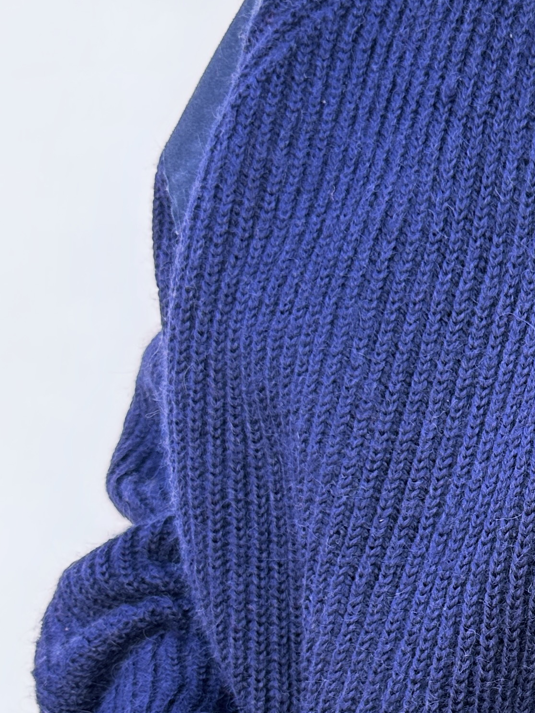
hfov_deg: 21.7
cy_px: 592
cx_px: 669
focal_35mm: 62
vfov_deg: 30.3
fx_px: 1278
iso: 80
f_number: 1.78
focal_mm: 6.86
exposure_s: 1/100
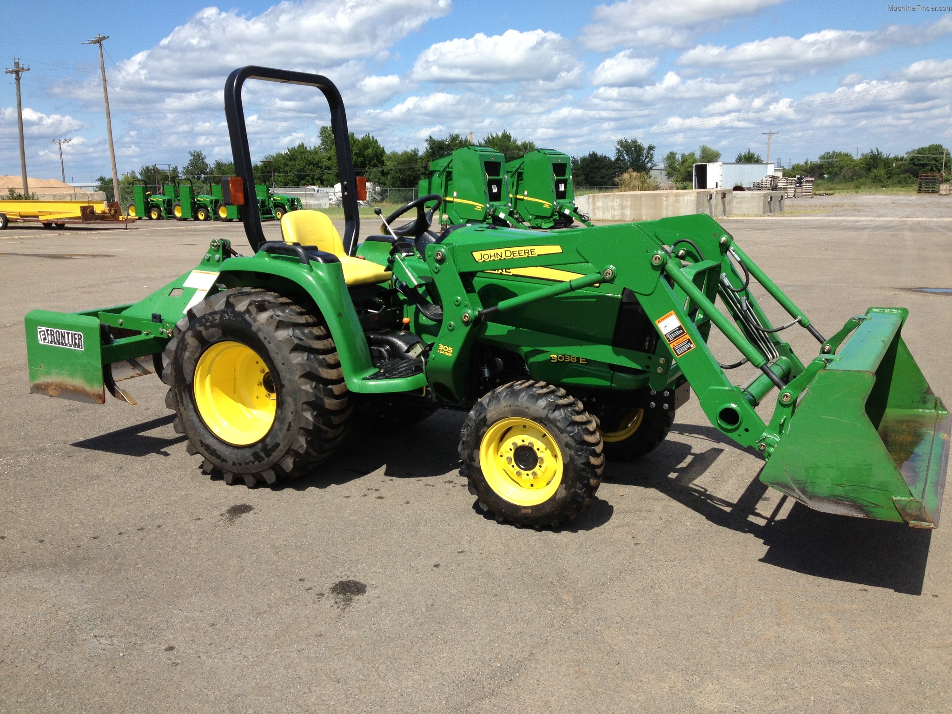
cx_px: 476
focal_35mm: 35
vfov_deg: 40.7
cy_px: 357
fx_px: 963
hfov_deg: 52.6
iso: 50
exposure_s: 1/1783
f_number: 2.4
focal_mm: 4.28
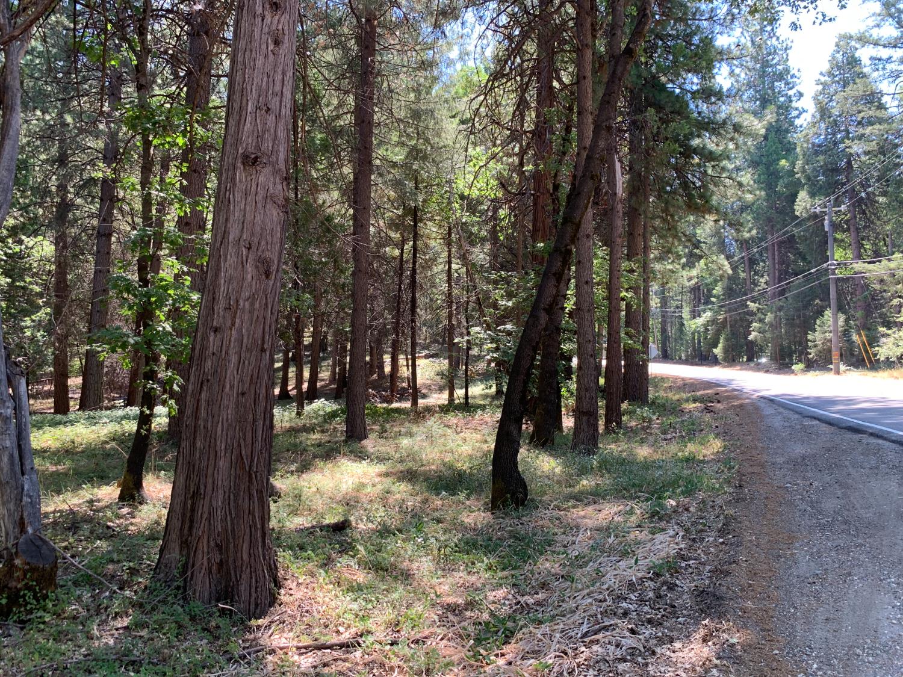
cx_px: 452
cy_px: 338
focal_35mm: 26
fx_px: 678
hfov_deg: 67.3
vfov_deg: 53.1
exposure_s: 1/122
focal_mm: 4.25
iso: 32
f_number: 1.8
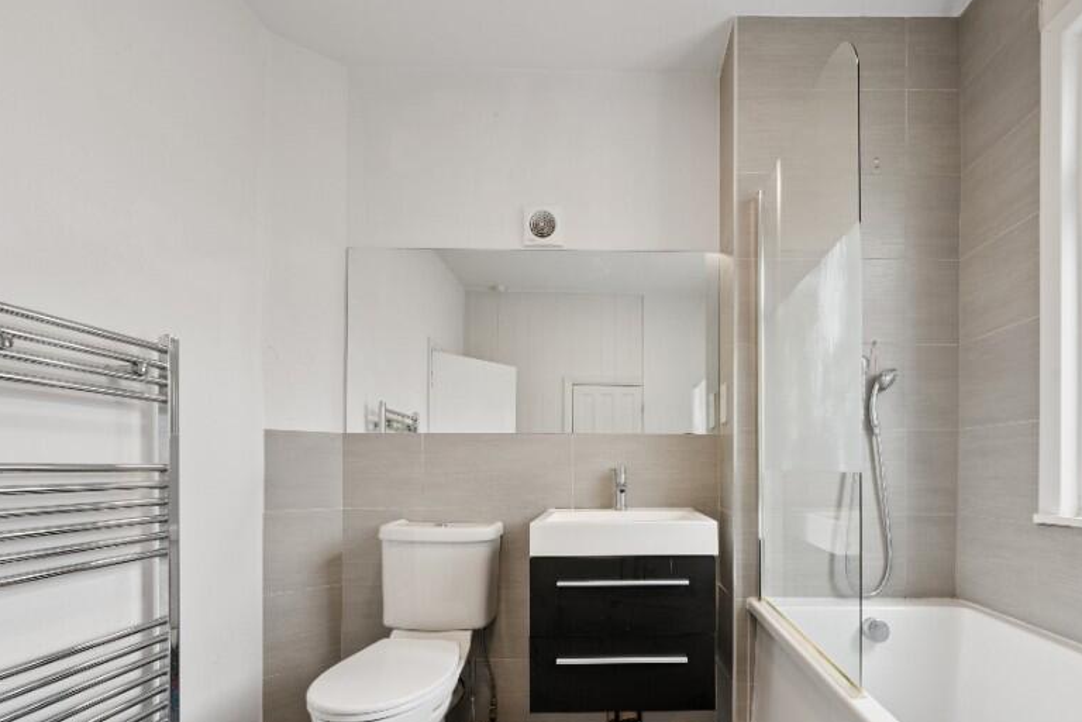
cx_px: 623
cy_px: 469
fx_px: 481
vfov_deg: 72.0
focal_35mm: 16
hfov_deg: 96.0
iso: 50
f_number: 9.5
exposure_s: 1/1.43
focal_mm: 12
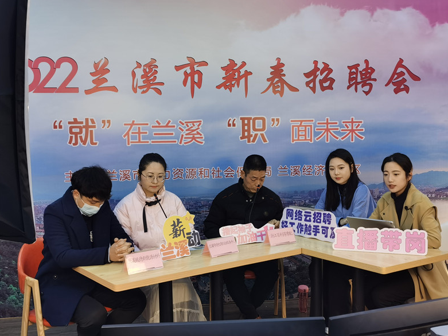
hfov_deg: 43.8
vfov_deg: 33.6
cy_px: 165
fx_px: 557
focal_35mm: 43
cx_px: 228
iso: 160
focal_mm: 5.56
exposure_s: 1/100
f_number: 1.6
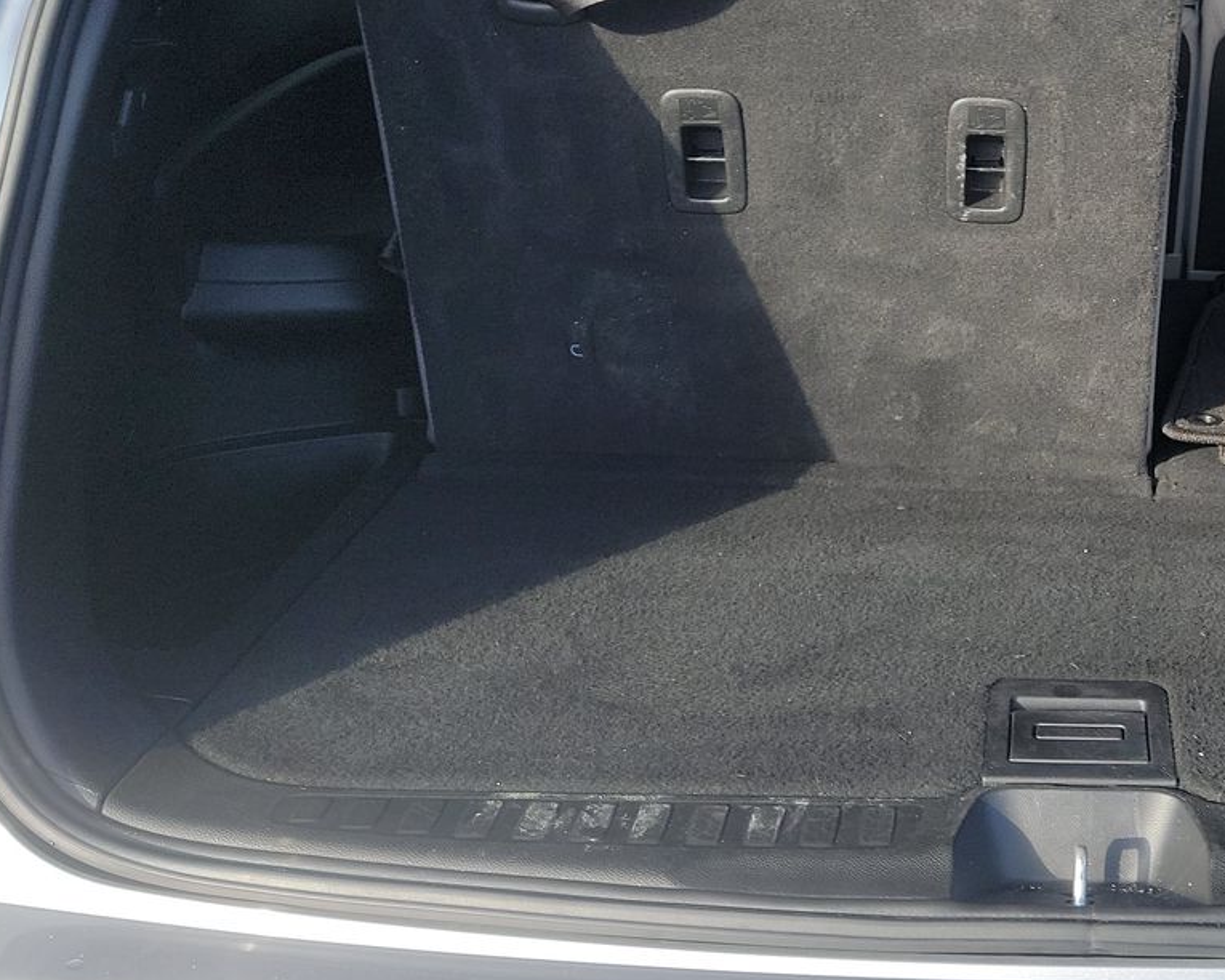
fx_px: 1777
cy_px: 240
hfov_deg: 35.7
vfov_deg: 30.3
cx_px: 1108
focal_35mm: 49
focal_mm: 6.7
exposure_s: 1/187
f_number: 1.8
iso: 50
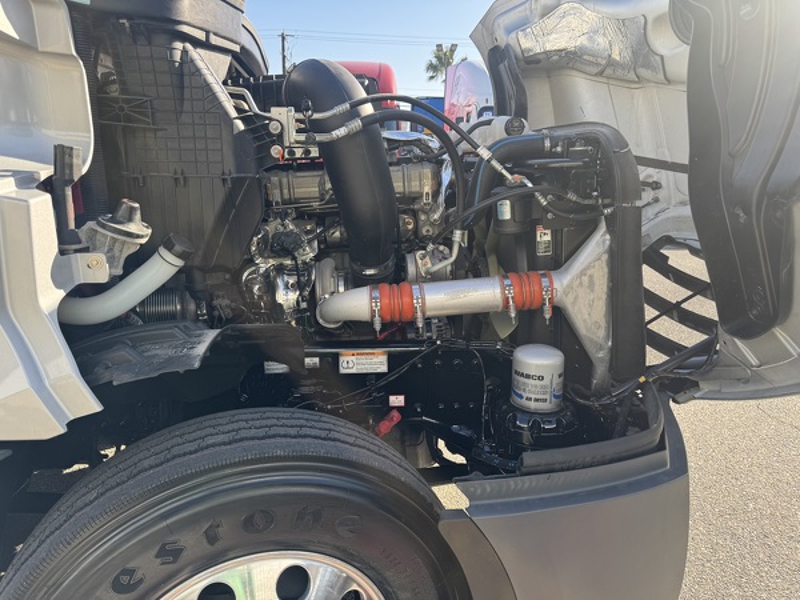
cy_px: 300
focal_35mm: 24
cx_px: 400
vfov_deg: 56.8
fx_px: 555
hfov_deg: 71.6
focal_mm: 6.76
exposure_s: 1/588
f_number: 1.78
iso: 80
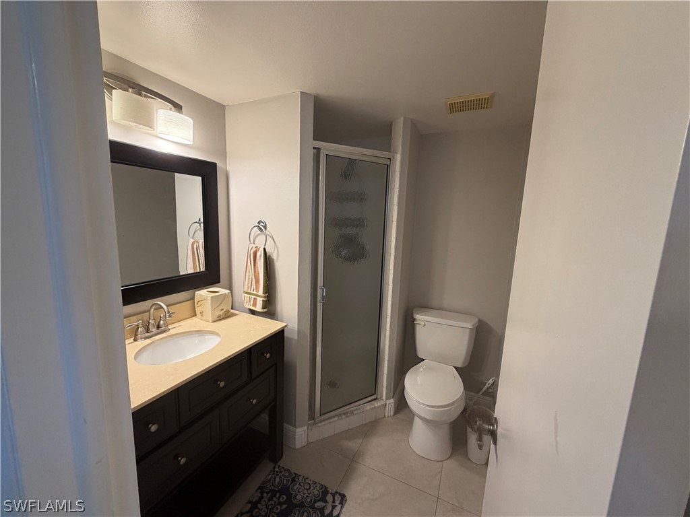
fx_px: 279
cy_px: 258
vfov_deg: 85.7
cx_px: 345
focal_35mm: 14
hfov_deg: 102.1
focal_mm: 2.22
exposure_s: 1/60
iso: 200
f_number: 2.2
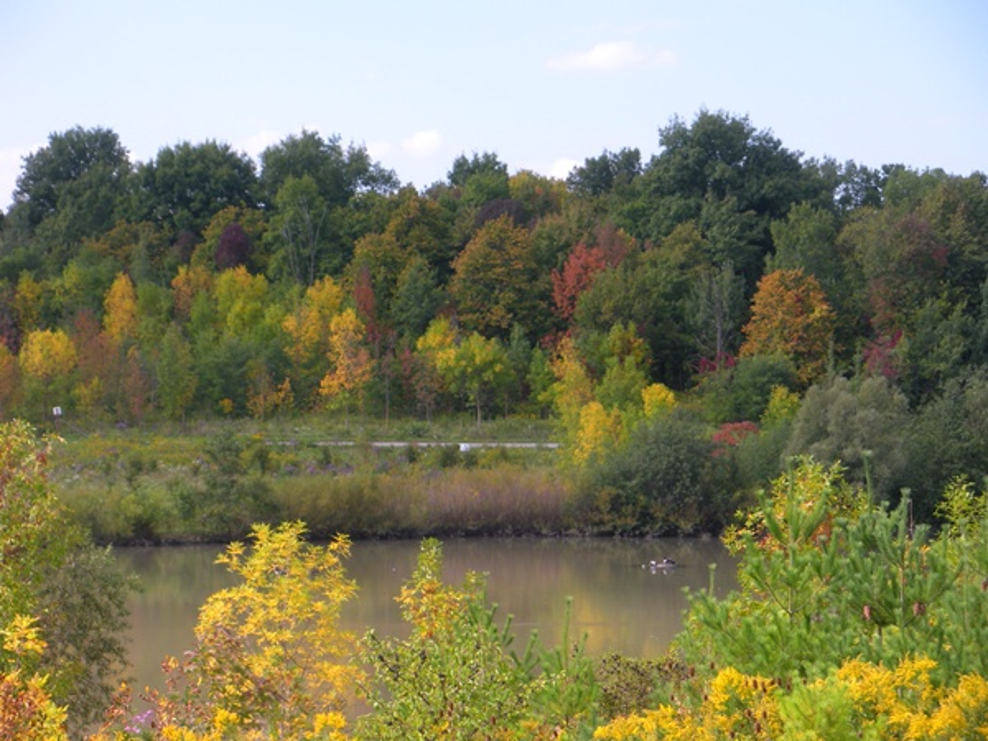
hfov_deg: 19.6
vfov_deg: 14.8
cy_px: 370
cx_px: 494
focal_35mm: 100
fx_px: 2854
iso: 64
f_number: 5
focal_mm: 17.4
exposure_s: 1/173
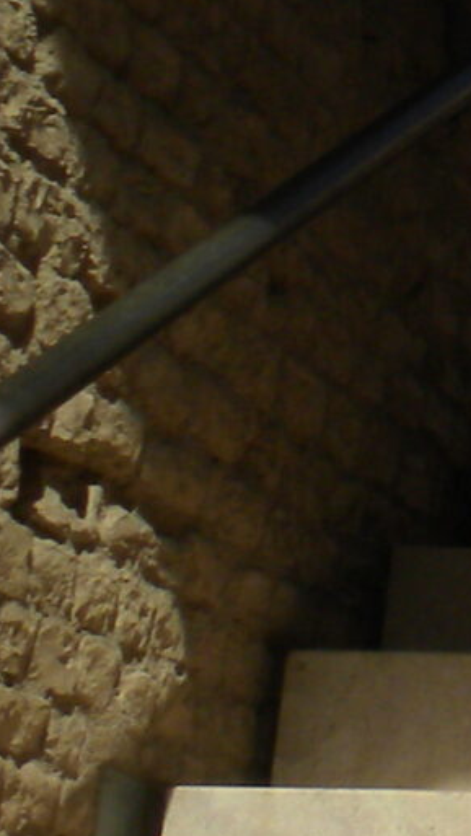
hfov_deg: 5.4
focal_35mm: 201
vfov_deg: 10.7
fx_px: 4458
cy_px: 86
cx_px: 1731
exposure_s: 1/110
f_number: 10
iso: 64
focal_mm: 6.6
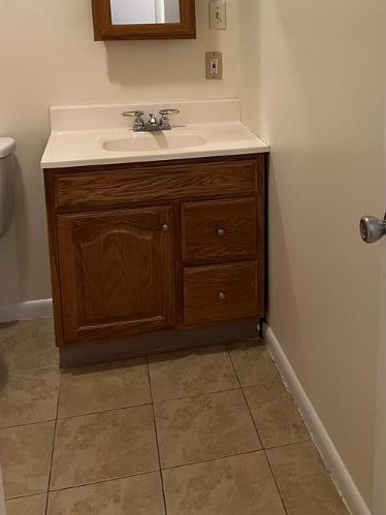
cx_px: 263
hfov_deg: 35.5
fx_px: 595
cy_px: 120
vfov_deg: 45.0
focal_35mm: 40
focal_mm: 5.7
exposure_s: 1/60
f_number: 1.5
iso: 200
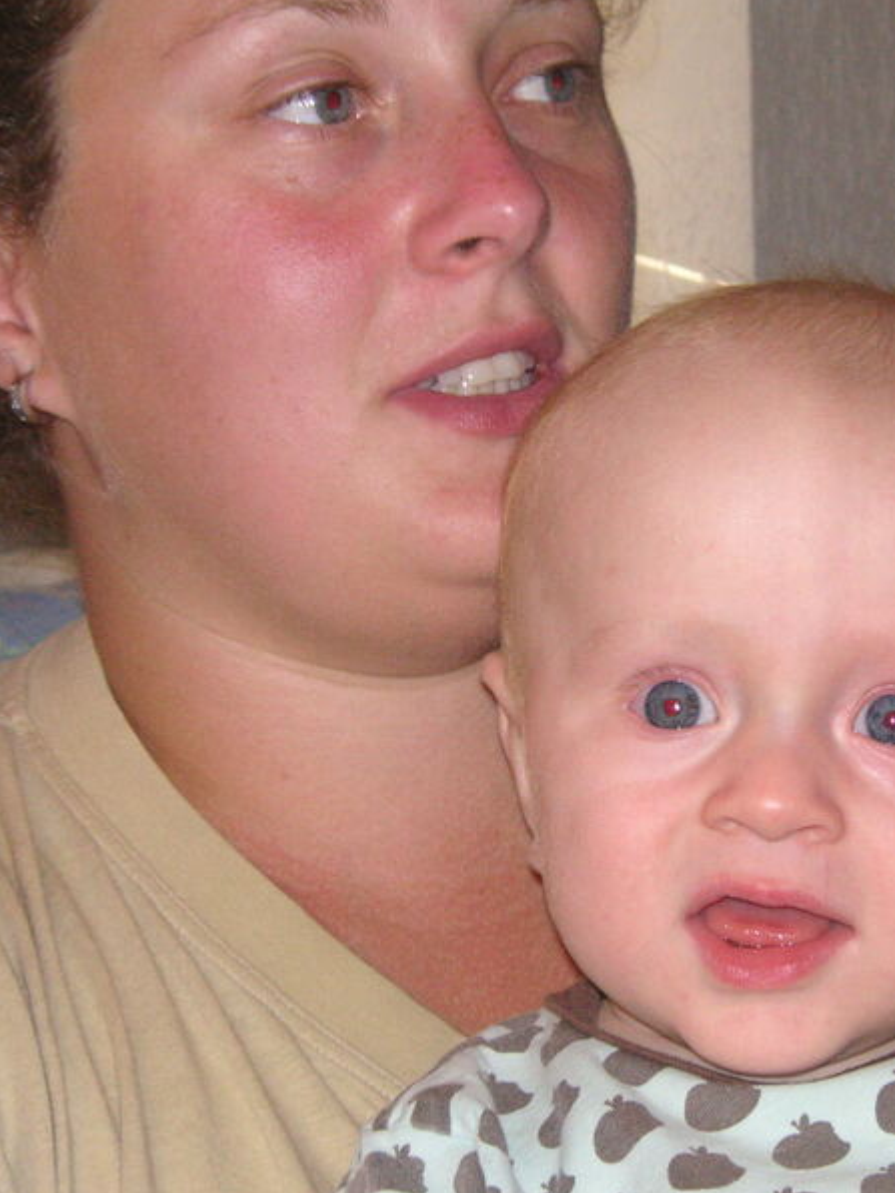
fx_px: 3516
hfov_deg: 14.5
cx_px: 637
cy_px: 596
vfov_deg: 19.3
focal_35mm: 102
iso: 160
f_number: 4.4
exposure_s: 1/90
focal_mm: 12.6
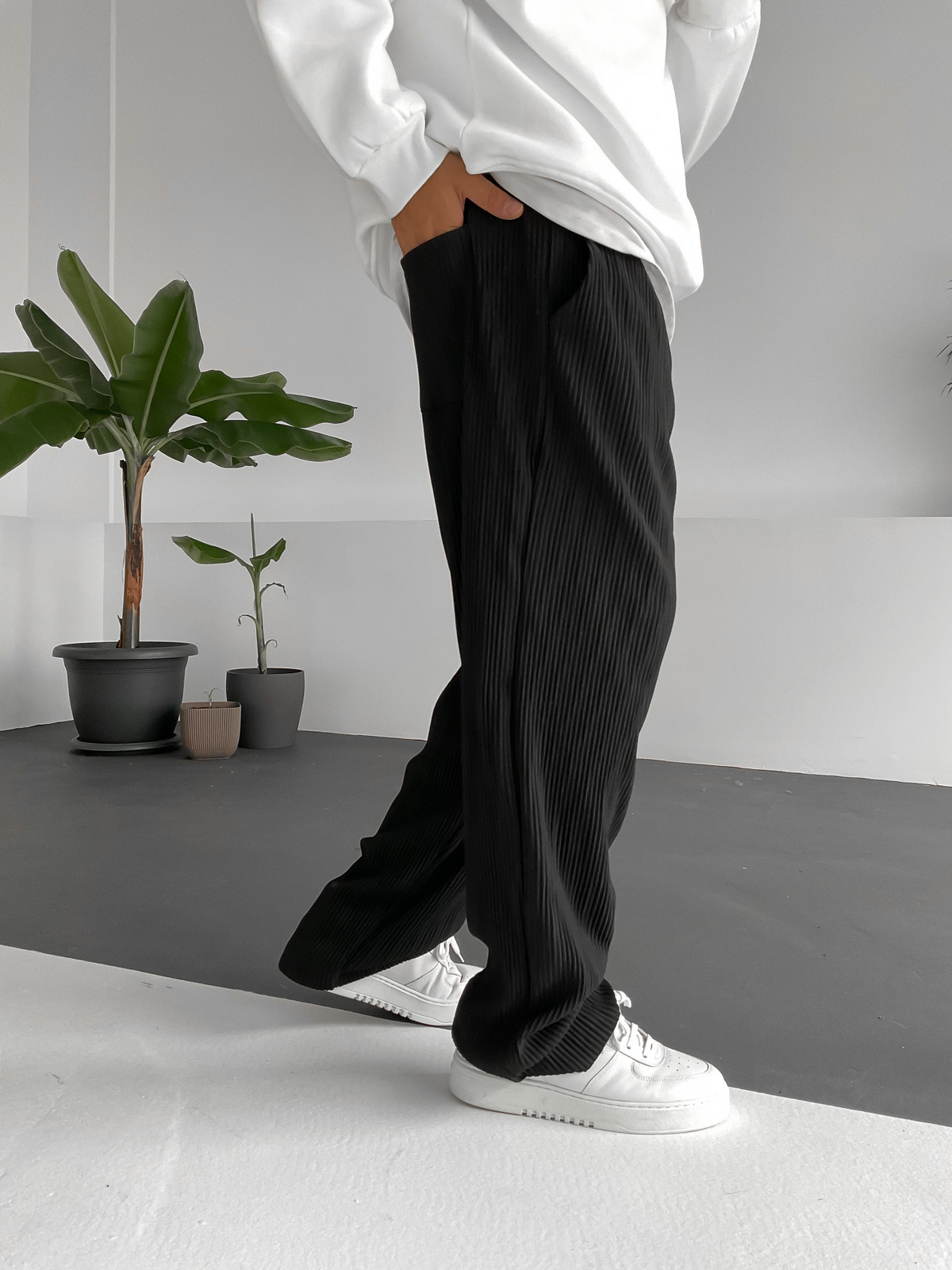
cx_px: 476
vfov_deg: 61.7
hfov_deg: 48.2
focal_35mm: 29
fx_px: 1063
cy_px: 635
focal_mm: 3
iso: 80
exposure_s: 1/60
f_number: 1.8
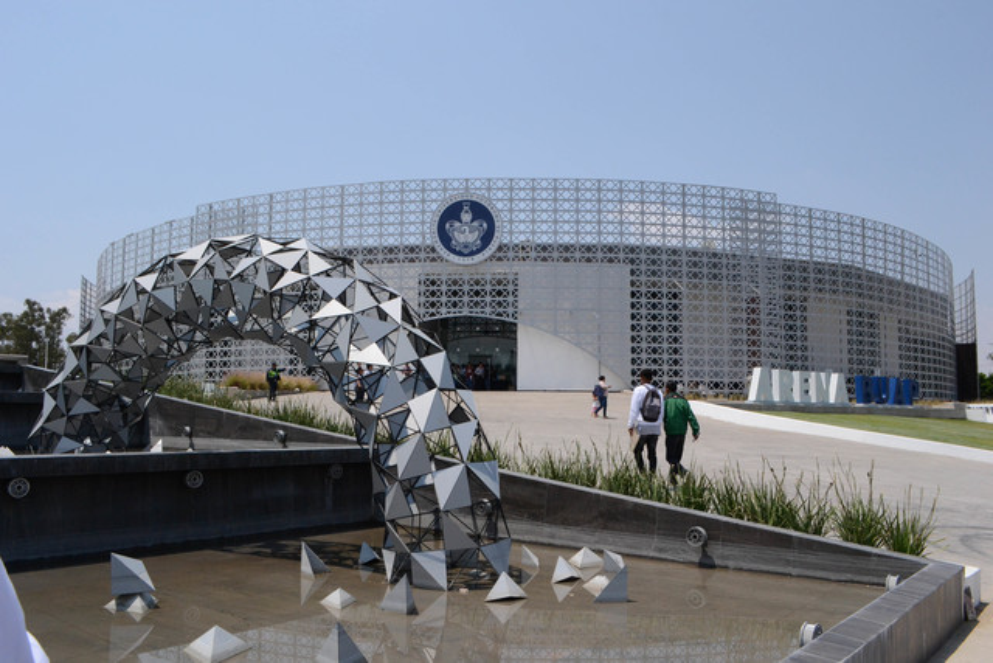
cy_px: 332
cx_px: 496
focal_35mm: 27
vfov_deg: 48.0
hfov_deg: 67.4
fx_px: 745
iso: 1000
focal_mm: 18
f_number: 11
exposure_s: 1/2000
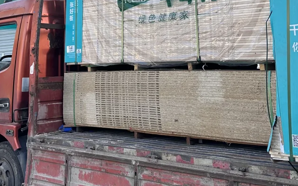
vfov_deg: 21.1
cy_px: -25
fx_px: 471
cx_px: 131
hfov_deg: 35.1
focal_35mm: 58
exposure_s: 1/619
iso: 80
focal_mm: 6.86
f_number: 1.78
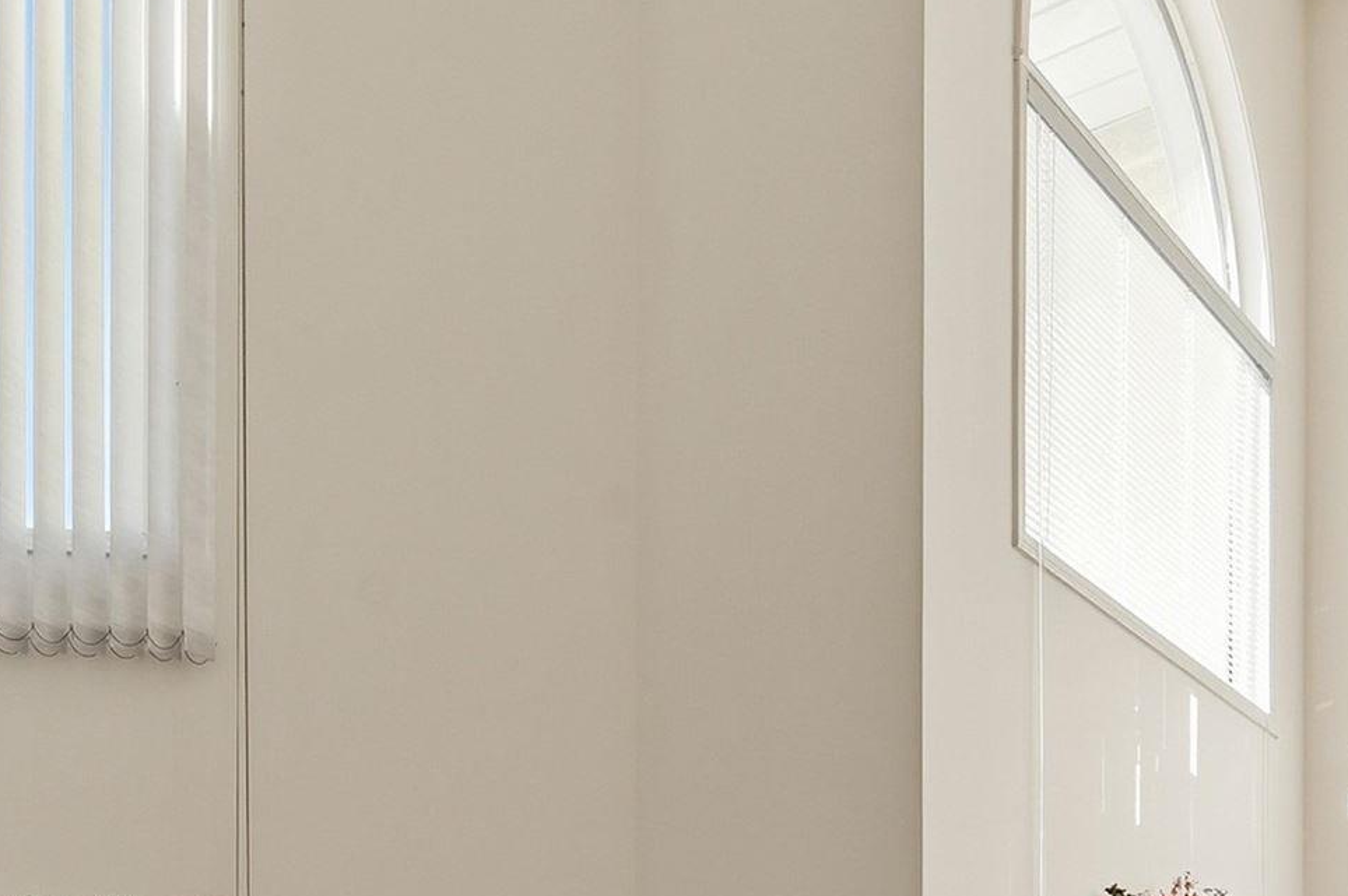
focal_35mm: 53
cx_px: 463
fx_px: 1968
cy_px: 1361
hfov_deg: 37.5
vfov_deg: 21.4
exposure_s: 1/125
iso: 100
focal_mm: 16.5
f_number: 8
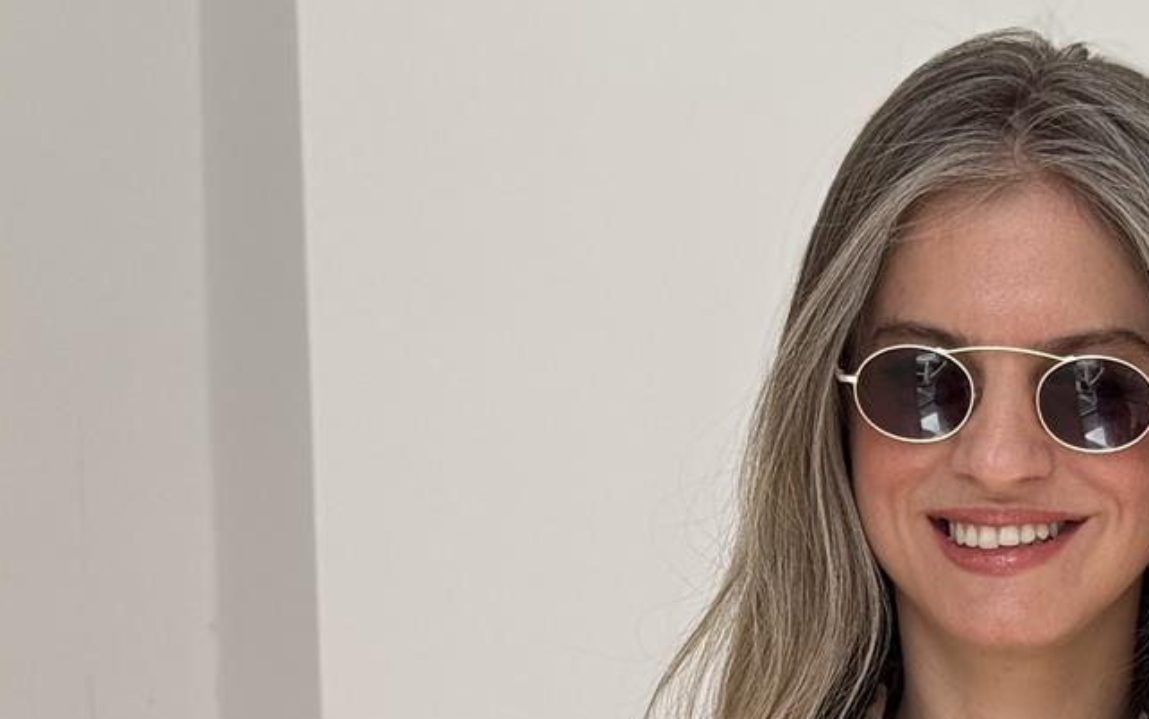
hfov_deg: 16.2
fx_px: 3978
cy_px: 1277
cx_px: 1059
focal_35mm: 127
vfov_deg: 9.8
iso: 64
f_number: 1.78
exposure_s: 1/296
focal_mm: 6.76
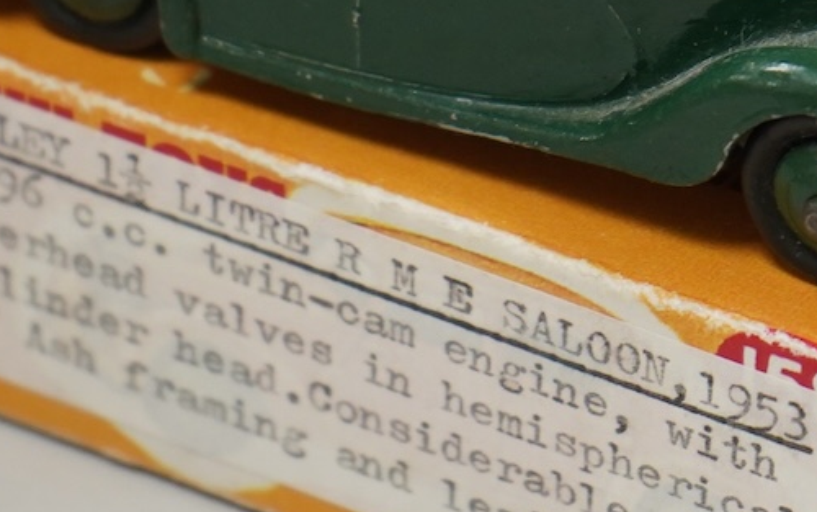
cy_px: 52
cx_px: 677
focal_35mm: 245
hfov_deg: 8.5
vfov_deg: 5.4
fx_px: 5458
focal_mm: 70
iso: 2000
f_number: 5.6
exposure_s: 1/125
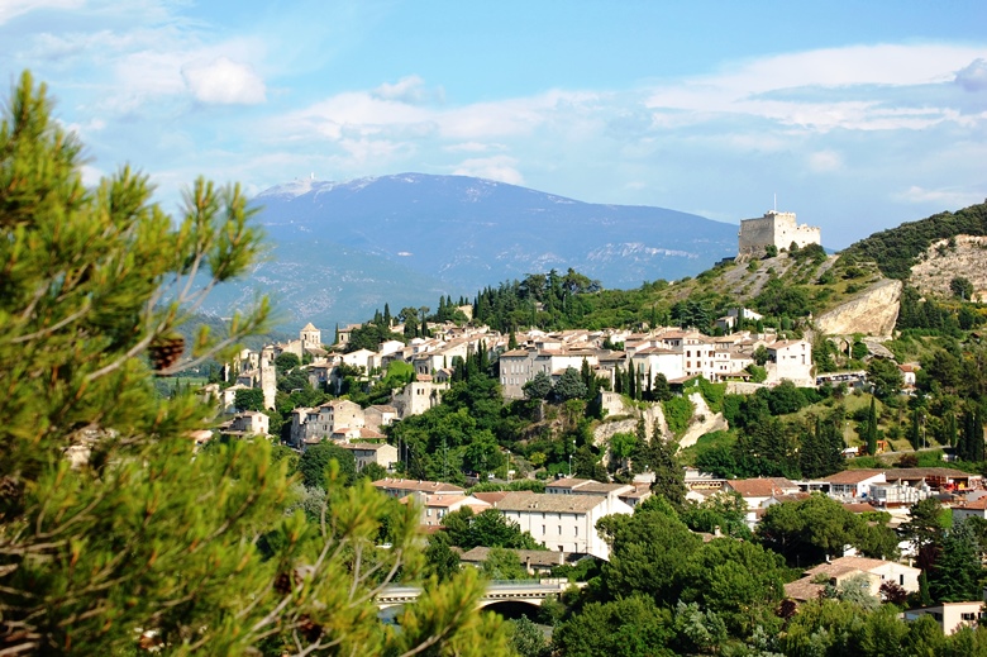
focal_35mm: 82
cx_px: 494
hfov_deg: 24.6
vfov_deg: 16.5
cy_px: 328
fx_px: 2260
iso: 200
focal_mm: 55
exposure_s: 1/250
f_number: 8
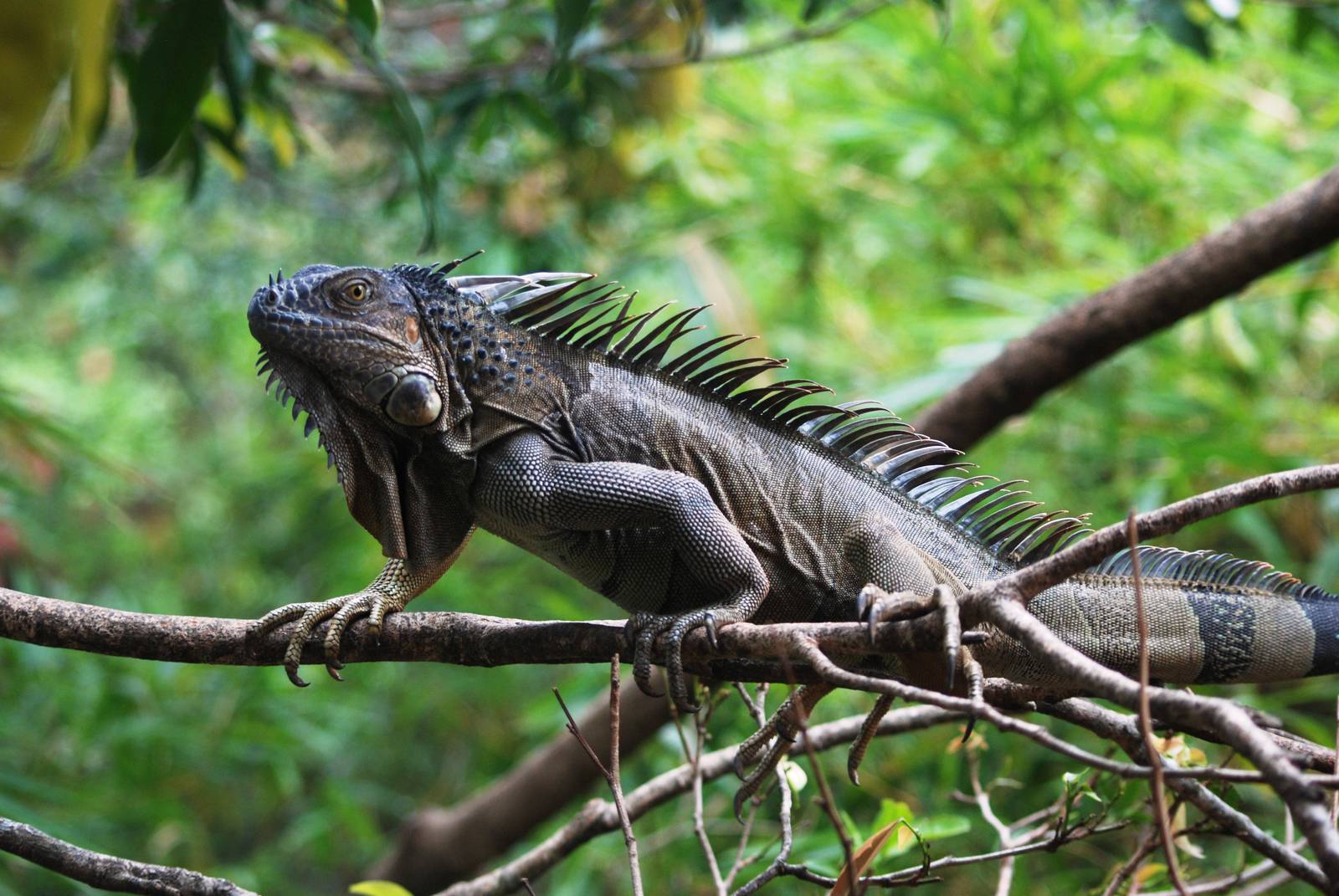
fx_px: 3910
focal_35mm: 105
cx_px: 670
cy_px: 448
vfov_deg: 13.1
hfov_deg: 19.4
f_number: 4
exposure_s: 1/160
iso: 400
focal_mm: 70
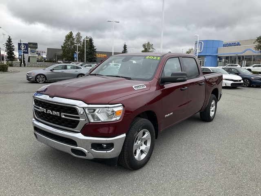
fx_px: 219
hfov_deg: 61.7
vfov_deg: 48.2
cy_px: 98
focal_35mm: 29
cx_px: 130
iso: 25
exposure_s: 1/318
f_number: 1.8
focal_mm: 3
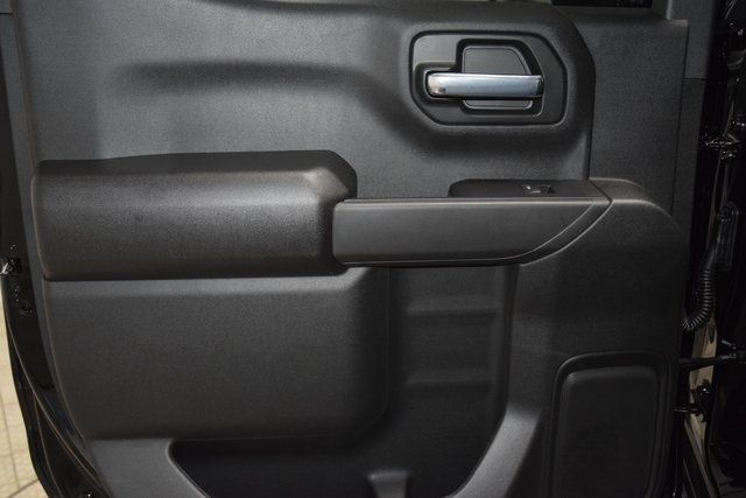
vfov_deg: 35.5
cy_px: 249
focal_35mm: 38
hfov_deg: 51.3
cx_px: 373
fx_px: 777
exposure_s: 1/125
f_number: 3.8
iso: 2800
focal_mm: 25
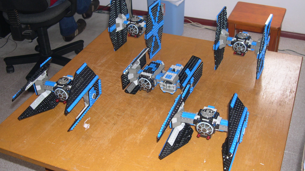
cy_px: 87
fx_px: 372
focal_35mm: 46
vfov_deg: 26.0
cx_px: 152
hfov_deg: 44.6
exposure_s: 1/60
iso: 100
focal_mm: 9
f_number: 2.9
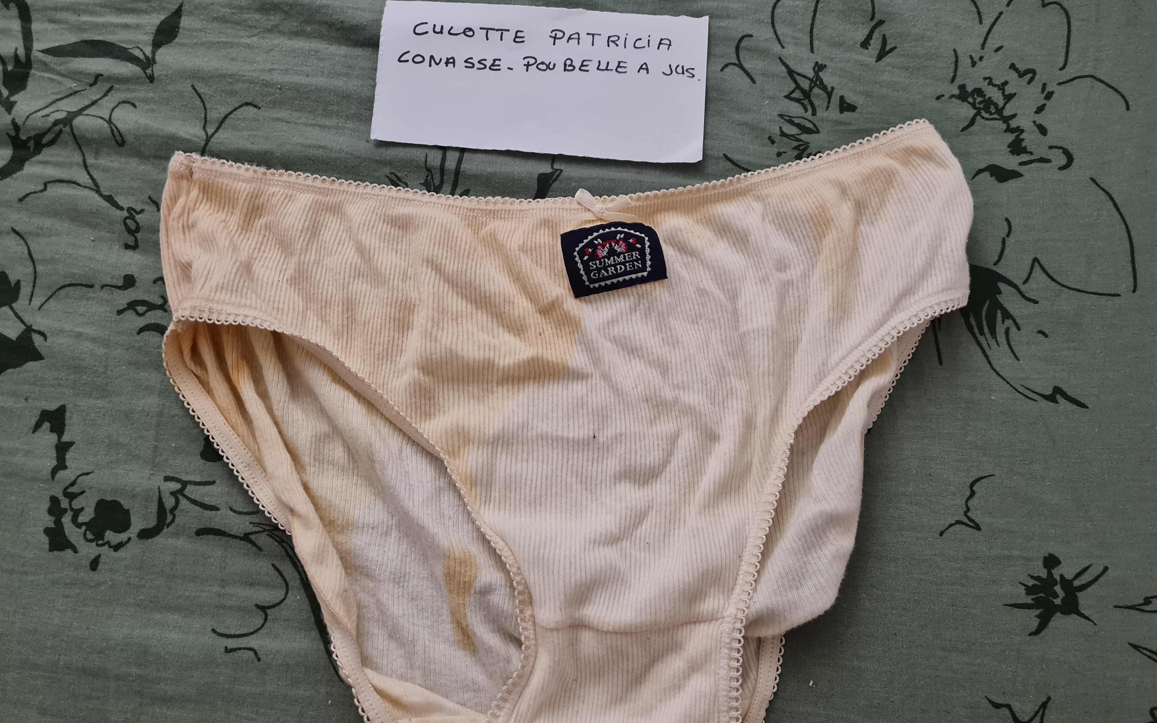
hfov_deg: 66.5
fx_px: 883
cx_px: 577
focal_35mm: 28
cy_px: 388
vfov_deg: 44.5
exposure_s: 1/40
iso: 640
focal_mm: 5.4
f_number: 1.8
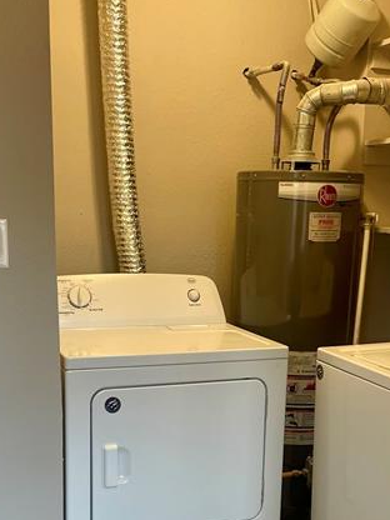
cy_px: 375
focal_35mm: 48
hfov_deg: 30.3
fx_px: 721
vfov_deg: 38.8
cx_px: 206
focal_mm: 4.2
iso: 160
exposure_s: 1/60
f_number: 1.6
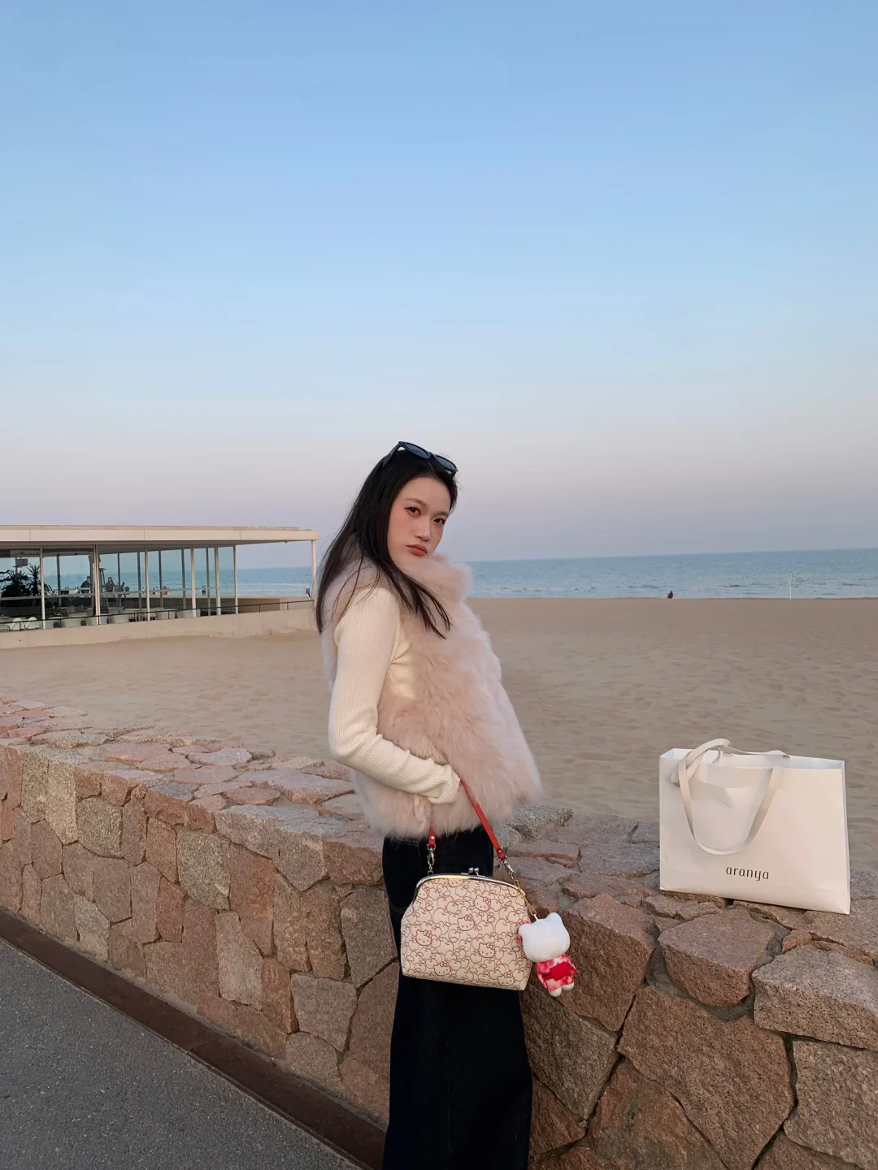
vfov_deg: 67.3
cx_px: 439
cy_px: 585
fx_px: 879
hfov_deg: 53.1
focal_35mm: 26
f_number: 1.8
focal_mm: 4.25
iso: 25
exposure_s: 1/448
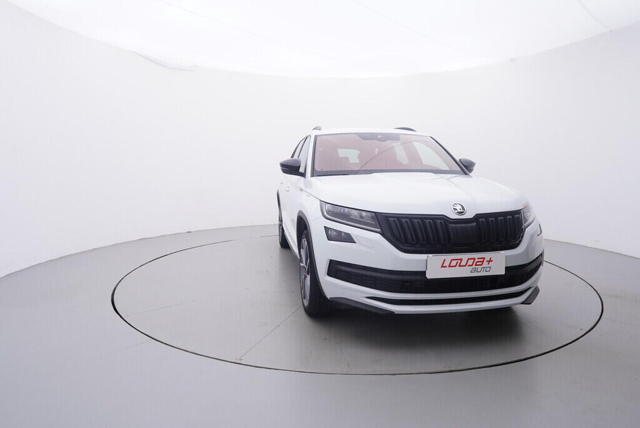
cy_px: 214
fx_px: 400
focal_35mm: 22
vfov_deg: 56.2
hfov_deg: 77.3
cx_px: 320
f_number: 5
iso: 200
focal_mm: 15
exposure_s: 1/80
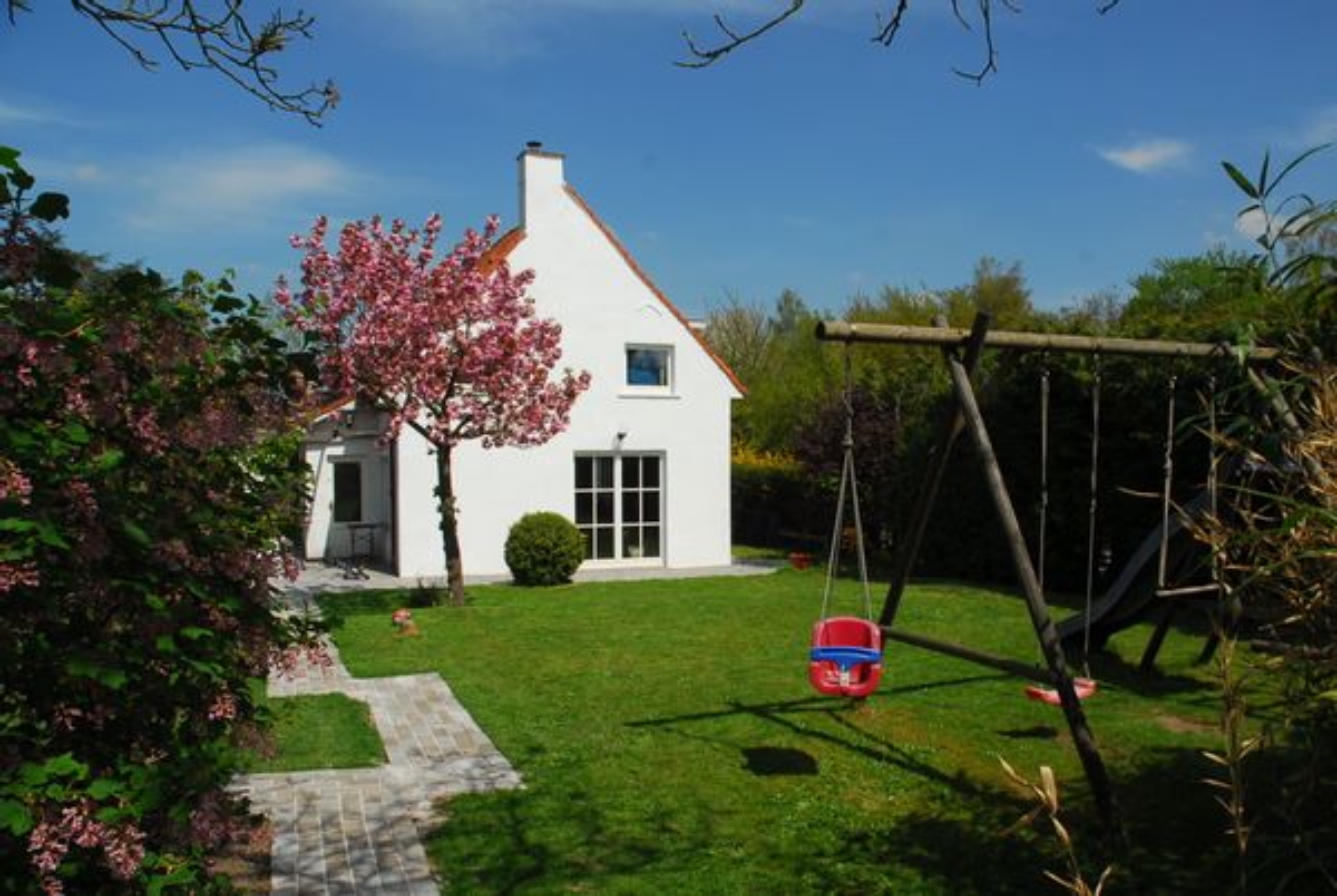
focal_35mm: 27
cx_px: 668
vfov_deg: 48.1
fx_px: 1004
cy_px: 448
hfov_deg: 67.3
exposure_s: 1/320
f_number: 9
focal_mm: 18
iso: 160
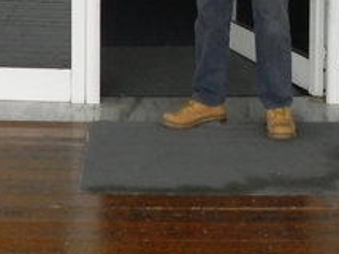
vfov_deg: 14.7
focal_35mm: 90
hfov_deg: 21.8
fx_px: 880
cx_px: 131
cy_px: -172
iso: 160
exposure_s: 1/200
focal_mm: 4.6
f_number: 3.5
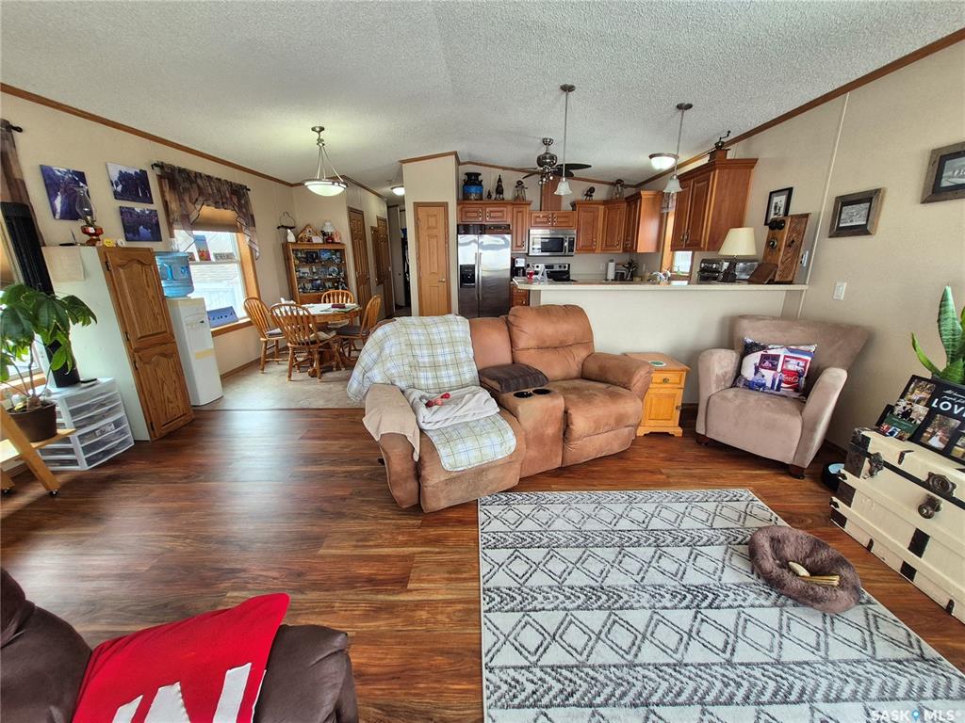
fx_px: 362
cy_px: 362
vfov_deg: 89.9
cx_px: 482
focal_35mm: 13
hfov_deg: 106.2
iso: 64
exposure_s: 1/60
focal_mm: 1.74
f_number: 2.2
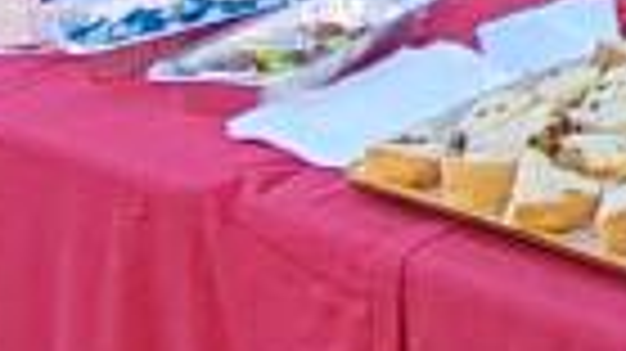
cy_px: -670
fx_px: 2123
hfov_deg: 13.0
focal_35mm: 128
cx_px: 1482
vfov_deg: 8.2
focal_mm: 1.96
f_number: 2.2
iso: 50
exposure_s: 1/160
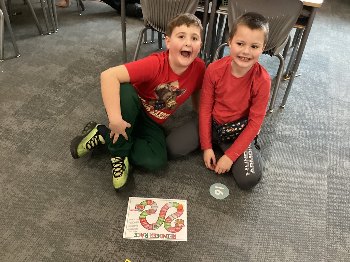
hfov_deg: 58.4
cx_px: 175
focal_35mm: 31
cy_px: 131
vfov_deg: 45.4
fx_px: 313
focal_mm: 3.3
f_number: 2.4
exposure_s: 1/30
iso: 640
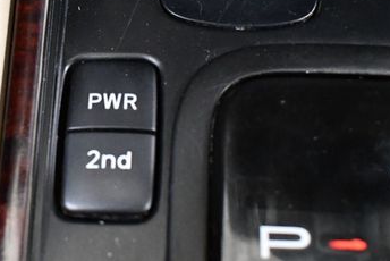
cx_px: 87
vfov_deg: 20.3
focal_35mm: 67
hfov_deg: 29.5
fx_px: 726
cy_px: 117
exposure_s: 1/60
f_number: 3.5
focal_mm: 18
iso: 5000
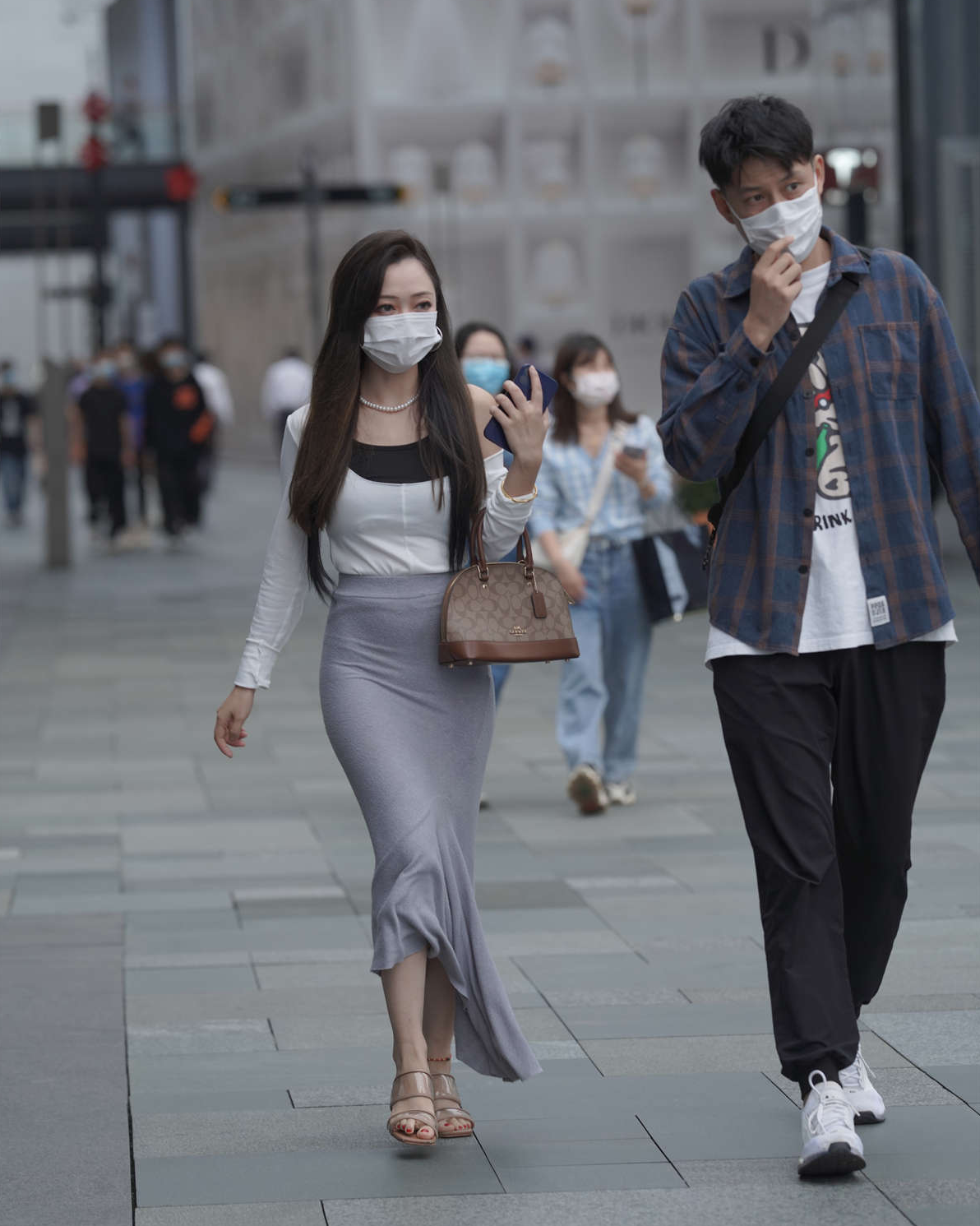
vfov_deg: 12.6
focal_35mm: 153
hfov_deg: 10.1
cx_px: 489
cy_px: 629
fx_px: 5549
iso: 500
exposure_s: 1/500
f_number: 4
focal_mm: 135
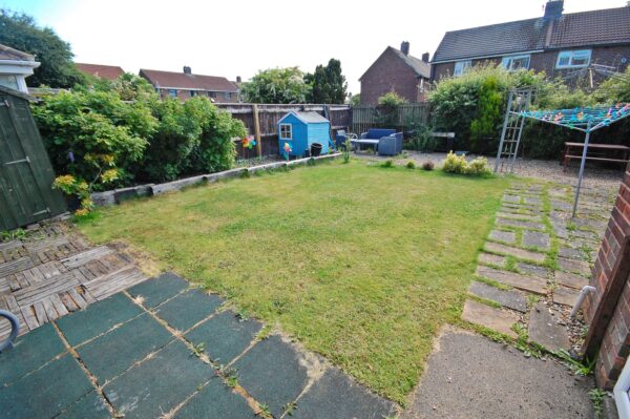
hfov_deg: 100.4
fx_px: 262
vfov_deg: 77.2
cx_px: 315
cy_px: 210
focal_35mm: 15
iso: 800
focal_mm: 10
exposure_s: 1/320
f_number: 9
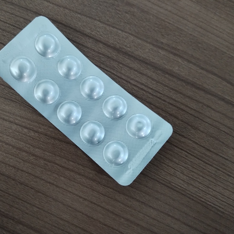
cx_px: 97
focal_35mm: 31
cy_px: 117
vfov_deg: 52.5
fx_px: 237
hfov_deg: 52.3
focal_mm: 4.25
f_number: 1.8
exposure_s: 1/25
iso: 1263
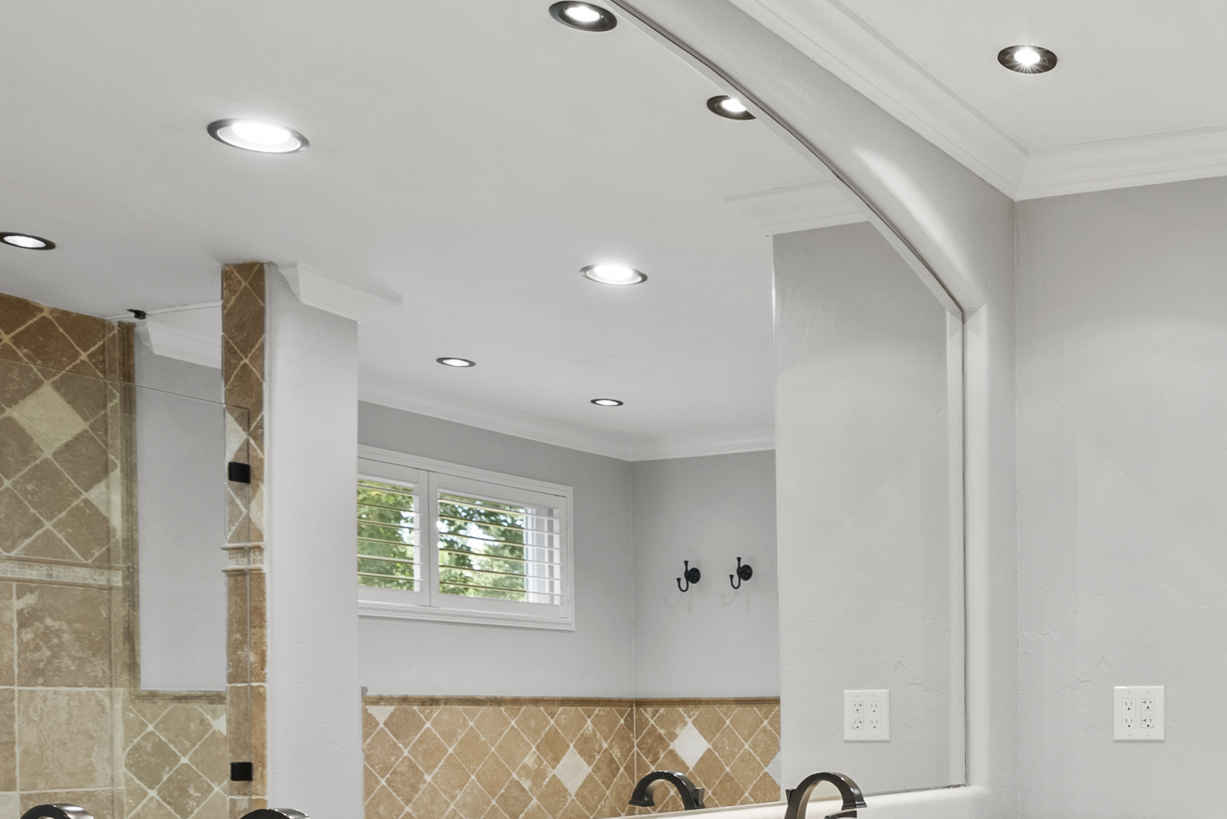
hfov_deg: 39.8
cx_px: 1232
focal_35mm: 43
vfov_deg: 30.0
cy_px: 723
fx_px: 1466
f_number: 8
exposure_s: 1/4
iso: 640
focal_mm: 19
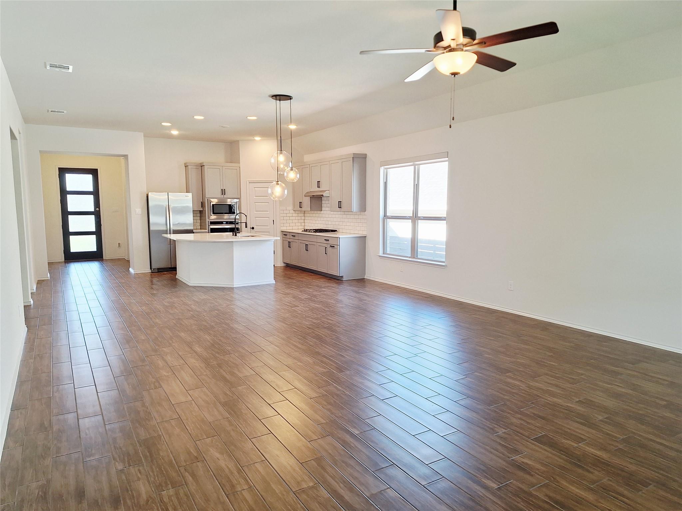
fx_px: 453
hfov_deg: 73.9
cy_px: 256
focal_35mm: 23
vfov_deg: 58.9
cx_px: 341
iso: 80
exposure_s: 1/120
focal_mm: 5.54
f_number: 1.8
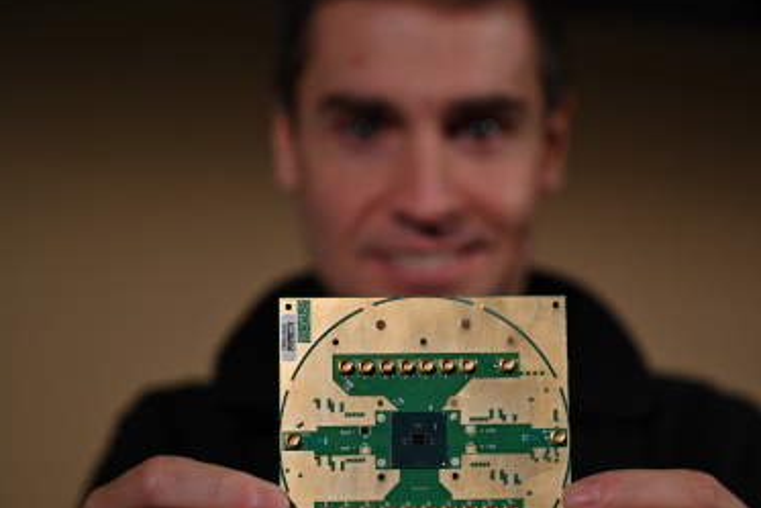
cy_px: 282
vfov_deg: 15.2
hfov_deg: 22.6
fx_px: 1903
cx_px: 469
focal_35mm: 90
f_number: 4
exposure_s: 1/125
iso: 500
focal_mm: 70
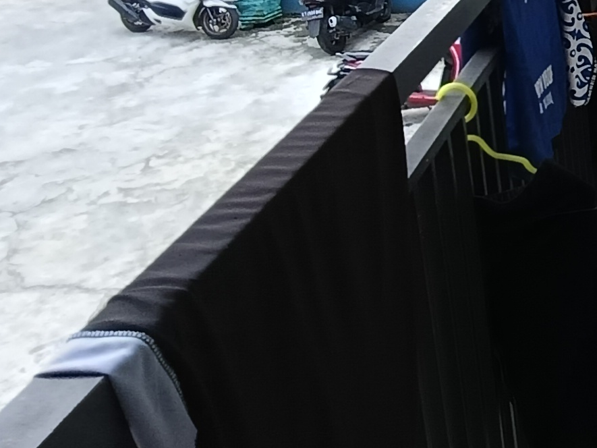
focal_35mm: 59
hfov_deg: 26.5
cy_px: -18
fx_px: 1018
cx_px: 821
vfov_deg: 23.6
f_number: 2.2
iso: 64
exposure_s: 1/123
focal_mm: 1.68
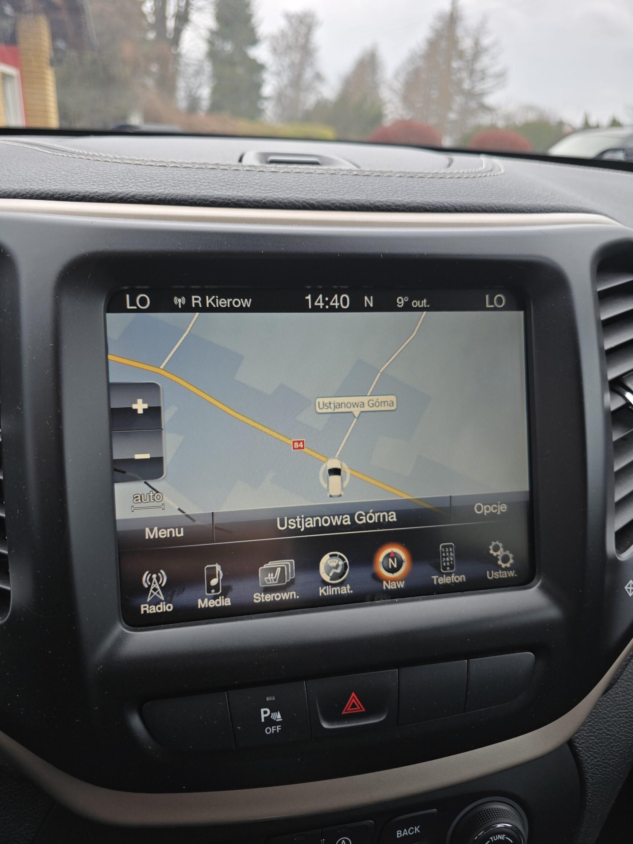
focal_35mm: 23
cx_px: 316
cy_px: 422
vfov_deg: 73.9
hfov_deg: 58.9
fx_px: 561
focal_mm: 6.3
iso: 16
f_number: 1.7
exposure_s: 1/125
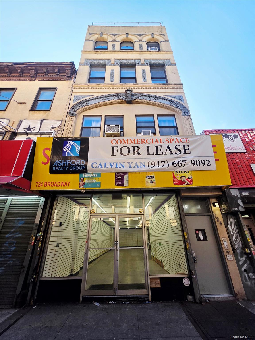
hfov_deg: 89.9
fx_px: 128
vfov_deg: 106.2
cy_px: 170
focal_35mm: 13
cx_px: 128
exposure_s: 1/588
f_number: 2.2
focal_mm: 2.2
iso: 50
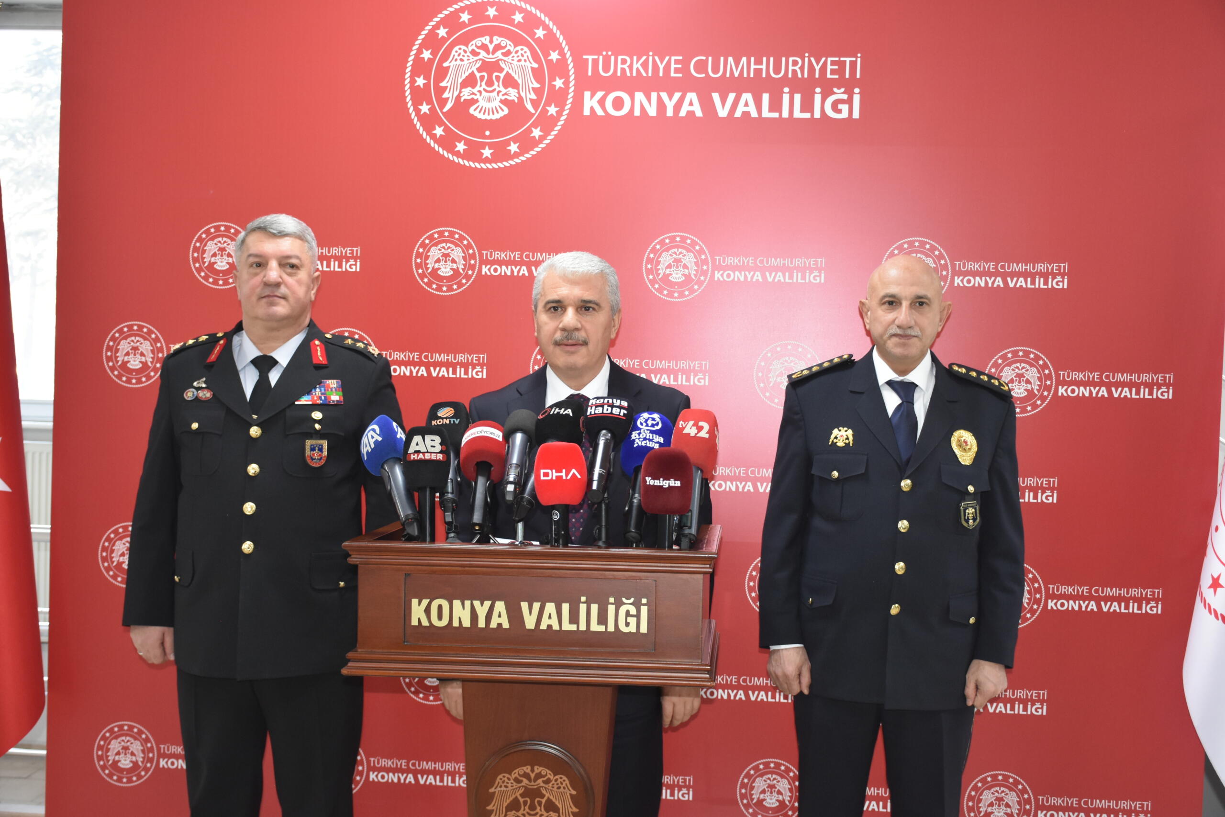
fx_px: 1633
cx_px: 612
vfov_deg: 28.1
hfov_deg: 41.1
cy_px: 408
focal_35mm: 48
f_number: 4
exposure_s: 1/60
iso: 1000
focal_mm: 32
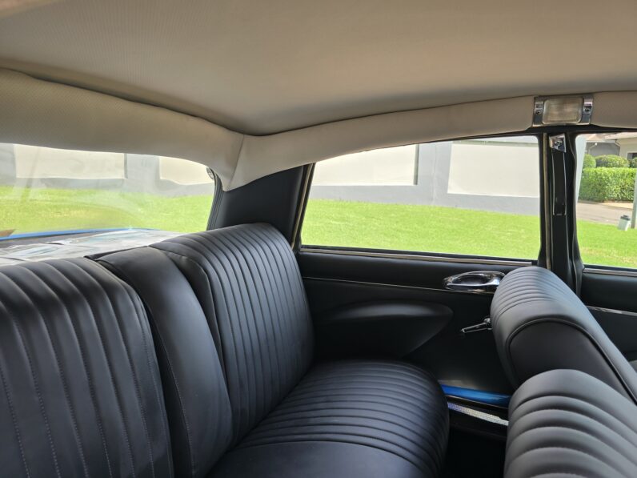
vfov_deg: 58.9
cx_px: 318
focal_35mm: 23
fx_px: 423
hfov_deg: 73.9
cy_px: 239
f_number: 1.7
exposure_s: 1/262
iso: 12
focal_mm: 6.3
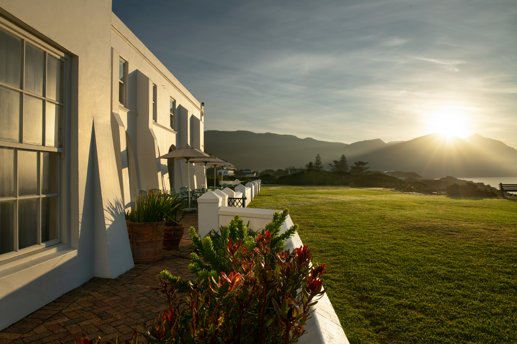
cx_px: 258
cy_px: 172
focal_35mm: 24
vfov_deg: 53.1
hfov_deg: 73.7
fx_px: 345
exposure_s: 1/1250
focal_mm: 24
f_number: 11
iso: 200
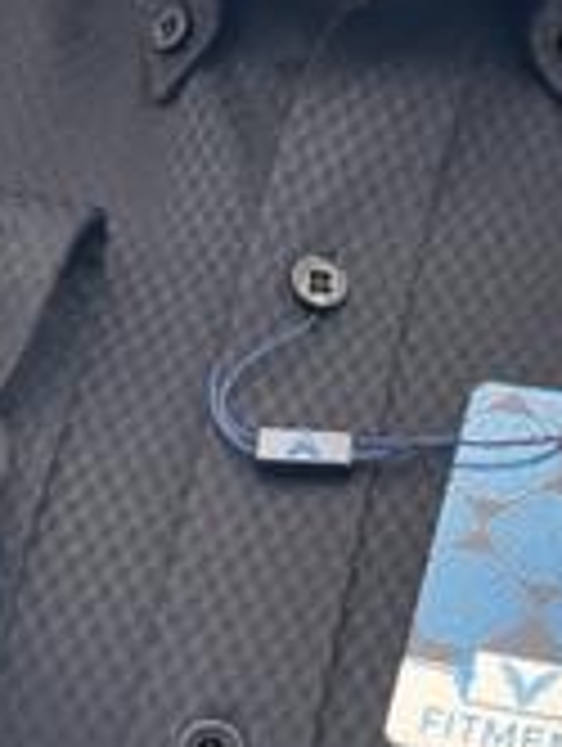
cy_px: 20
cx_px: 324
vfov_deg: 15.0
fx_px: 2785
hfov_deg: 11.5
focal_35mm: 129
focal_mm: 6
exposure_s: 1/100
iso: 40
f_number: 2
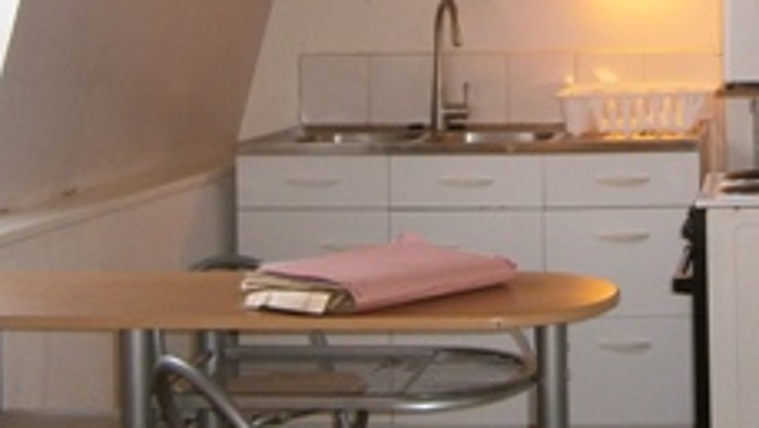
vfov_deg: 14.9
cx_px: 703
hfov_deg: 25.9
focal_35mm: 79
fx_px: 1590
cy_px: -40
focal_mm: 4.7
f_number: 2.8
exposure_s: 1/30
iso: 125
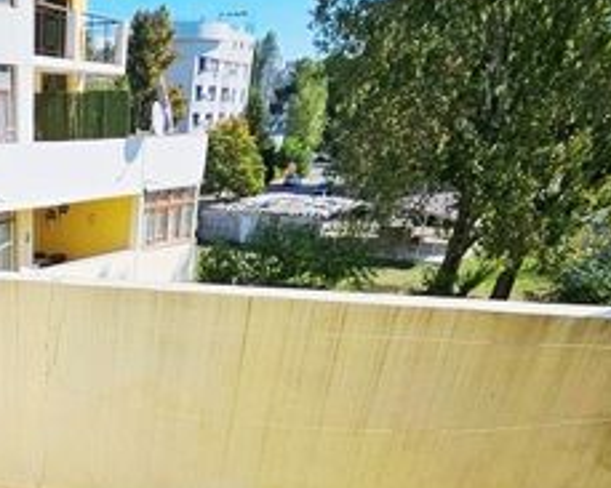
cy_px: 664
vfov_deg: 29.3
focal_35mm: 39
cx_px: 28
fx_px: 705
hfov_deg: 41.9
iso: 32
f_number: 2.2
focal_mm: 1.7
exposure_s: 1/1461
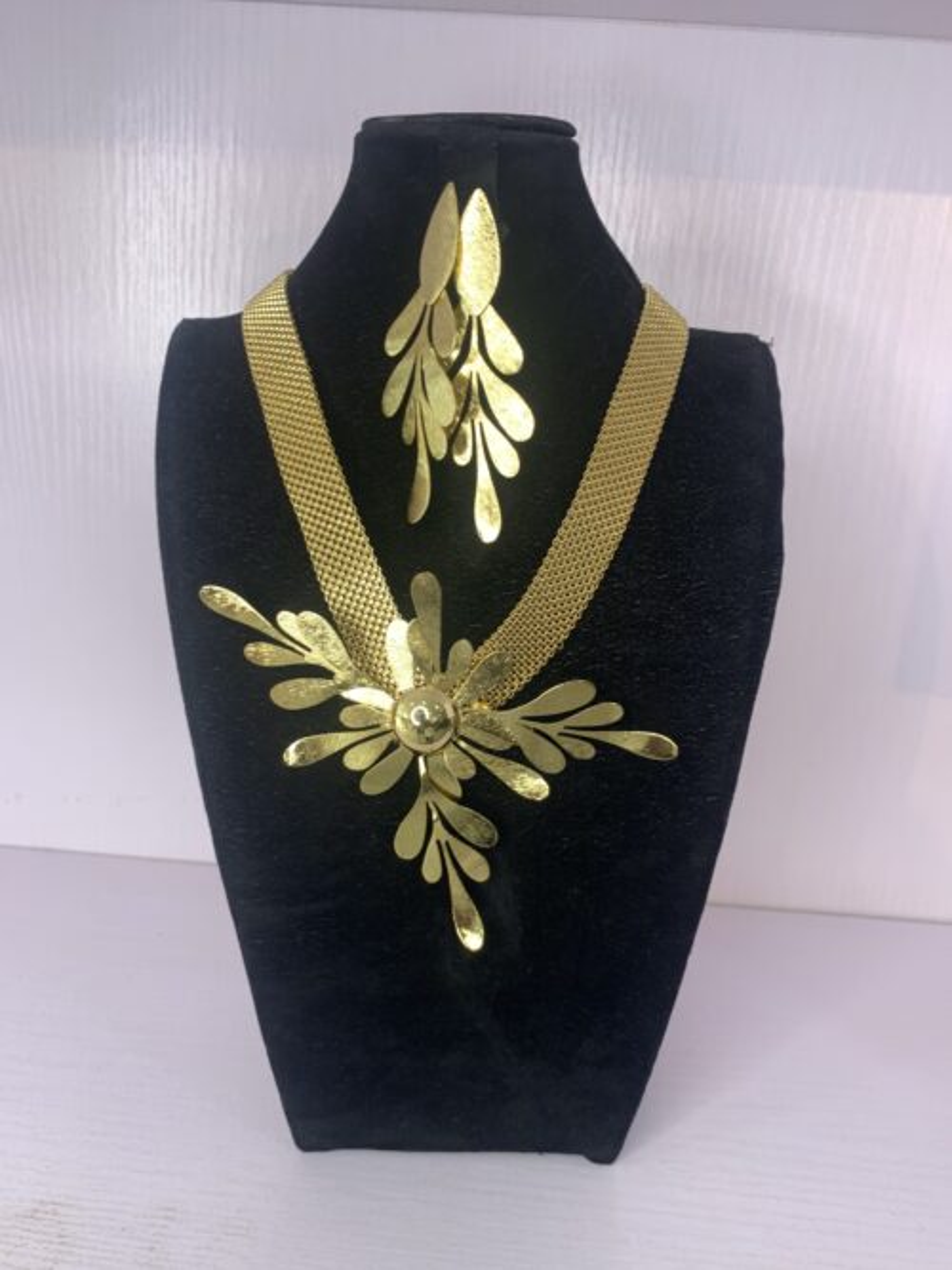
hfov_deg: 53.0
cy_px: 635
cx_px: 476
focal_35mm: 26
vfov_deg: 67.3
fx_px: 954
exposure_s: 1/100
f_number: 1.8
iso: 40
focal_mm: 4.25
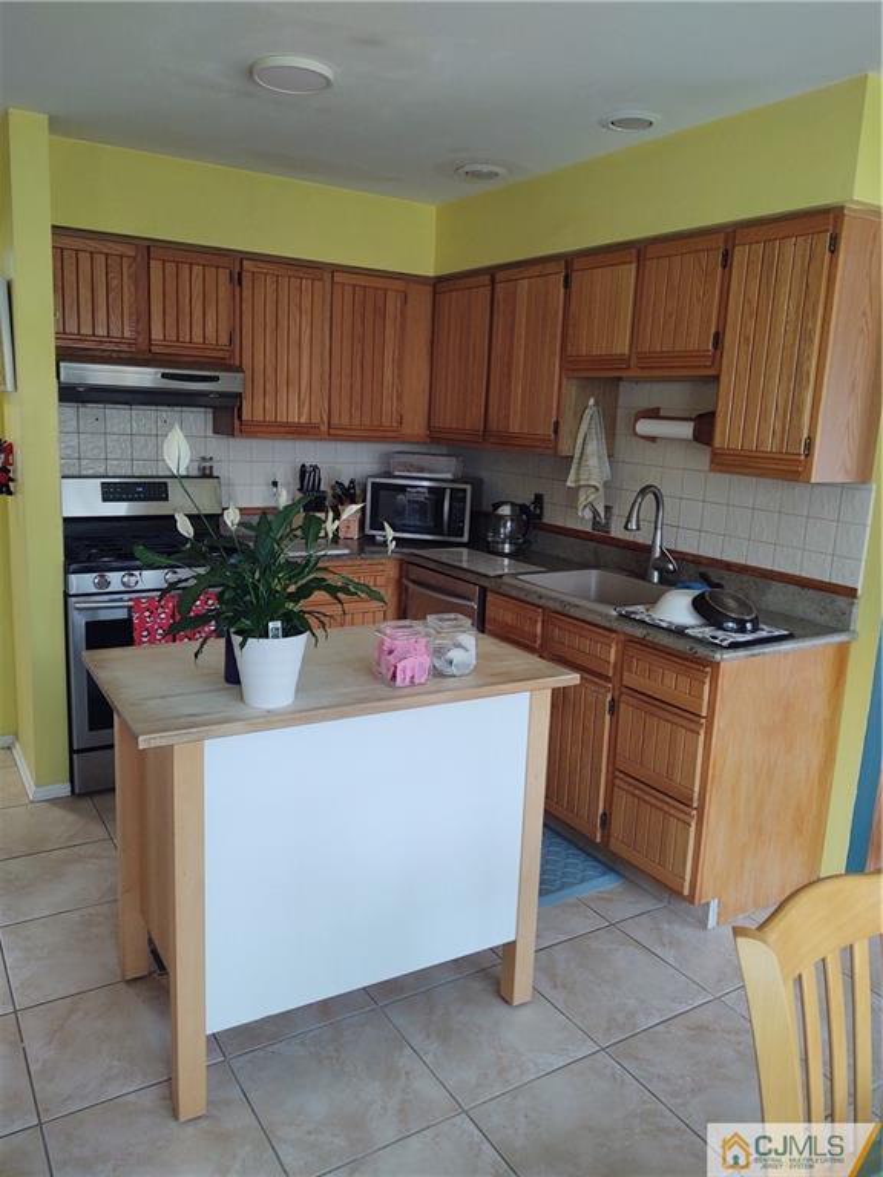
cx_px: 442
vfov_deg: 65.3
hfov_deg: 51.4
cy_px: 588
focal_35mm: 27
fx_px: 918
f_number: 1.7
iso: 109
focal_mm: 4.75
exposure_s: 1/60
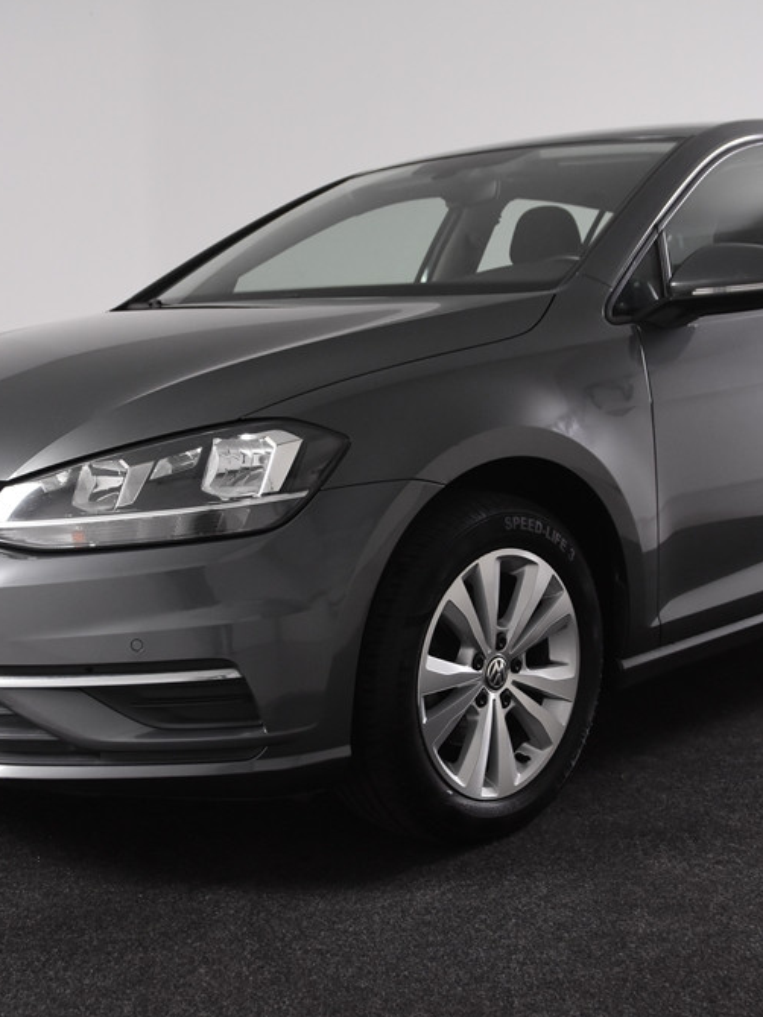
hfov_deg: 27.5
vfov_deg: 36.2
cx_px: 356
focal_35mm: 53
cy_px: 512
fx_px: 1557
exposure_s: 1/80
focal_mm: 24
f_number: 4.5
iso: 1600
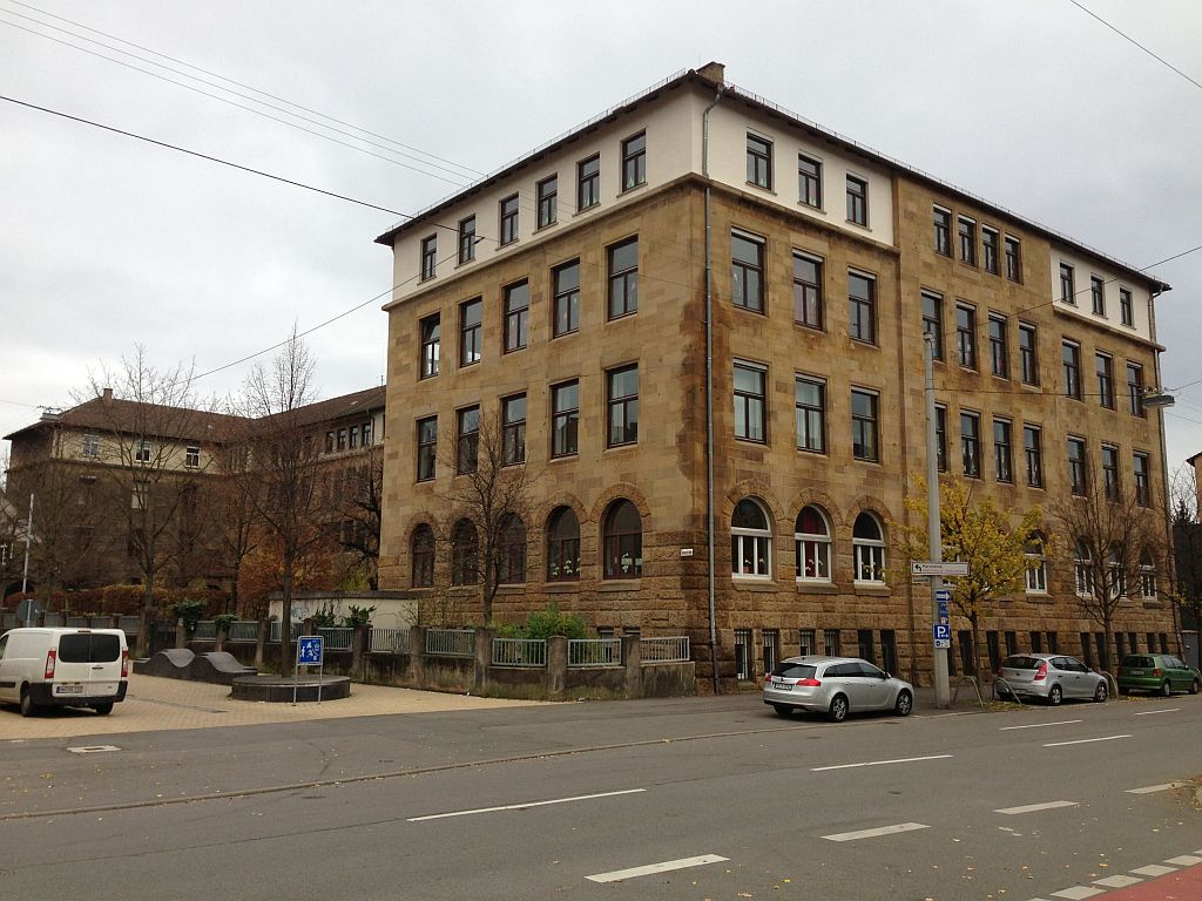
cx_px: 601
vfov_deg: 42.9
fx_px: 1146
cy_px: 450
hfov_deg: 55.4
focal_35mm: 33
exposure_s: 1/181
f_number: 2.4
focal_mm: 4.13
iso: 50
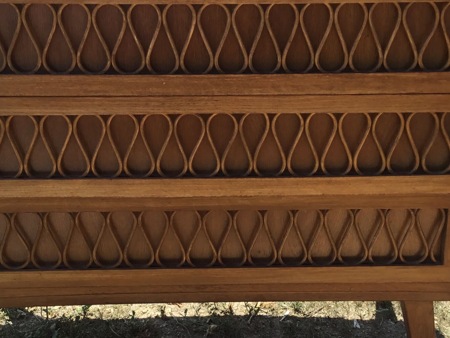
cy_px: 181
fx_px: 741
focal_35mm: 57
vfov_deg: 25.6
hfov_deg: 33.8
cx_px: 206
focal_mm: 3.3
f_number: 2.4
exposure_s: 1/522
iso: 25
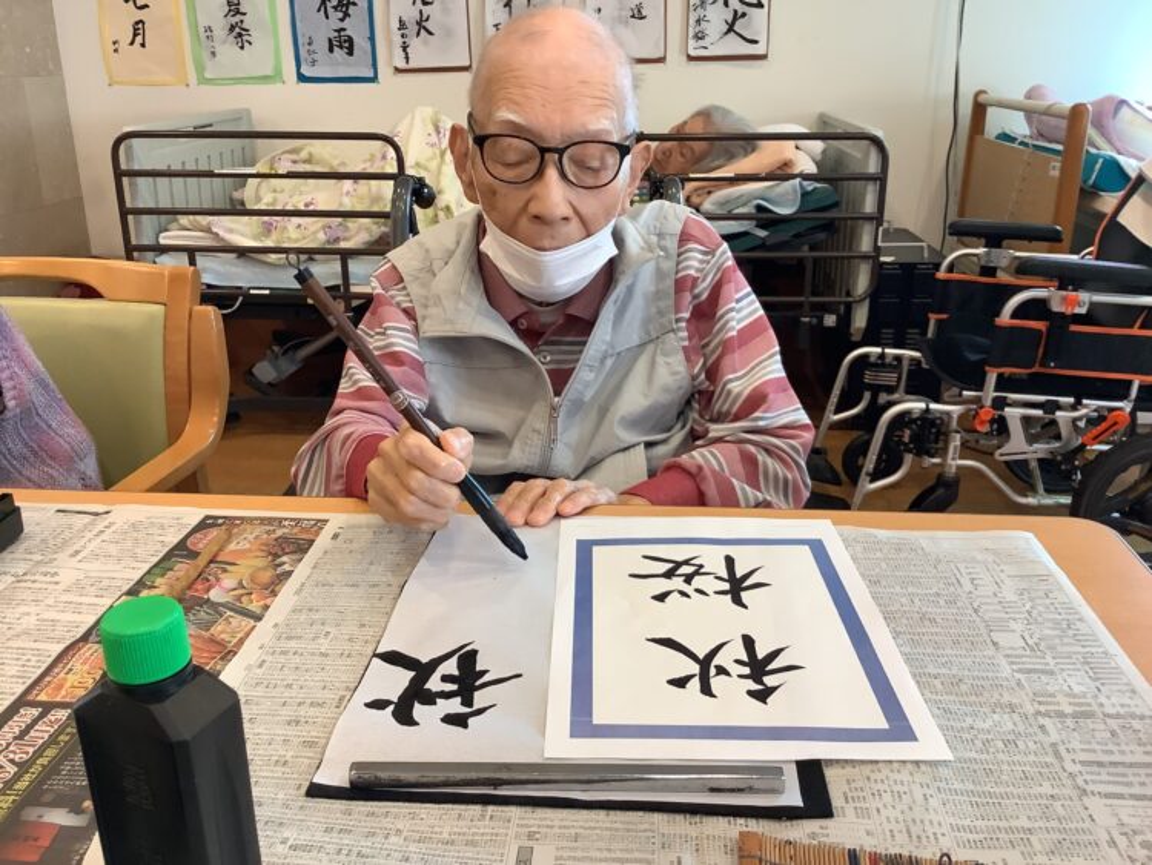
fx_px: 1032
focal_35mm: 31
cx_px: 576
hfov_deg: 58.3
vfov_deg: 45.5
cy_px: 432
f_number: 2.4
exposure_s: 1/60
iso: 160
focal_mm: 3.3
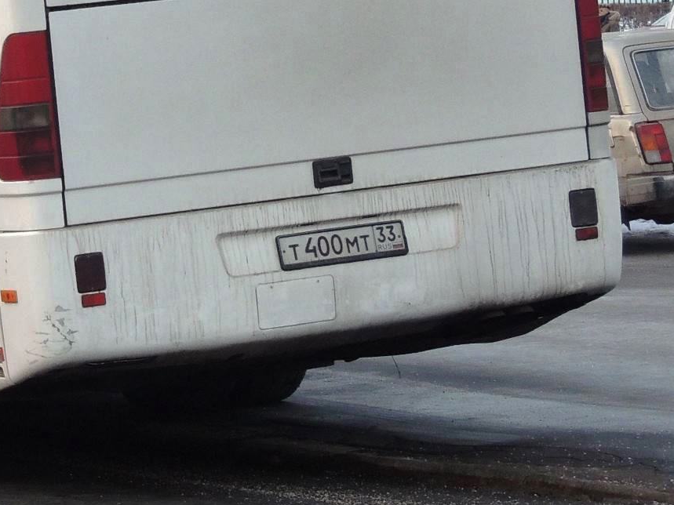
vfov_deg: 7.5
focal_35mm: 198
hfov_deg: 9.9
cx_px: -103
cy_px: -15
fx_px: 3855
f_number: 4
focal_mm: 15.1
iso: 200
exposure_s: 1/100
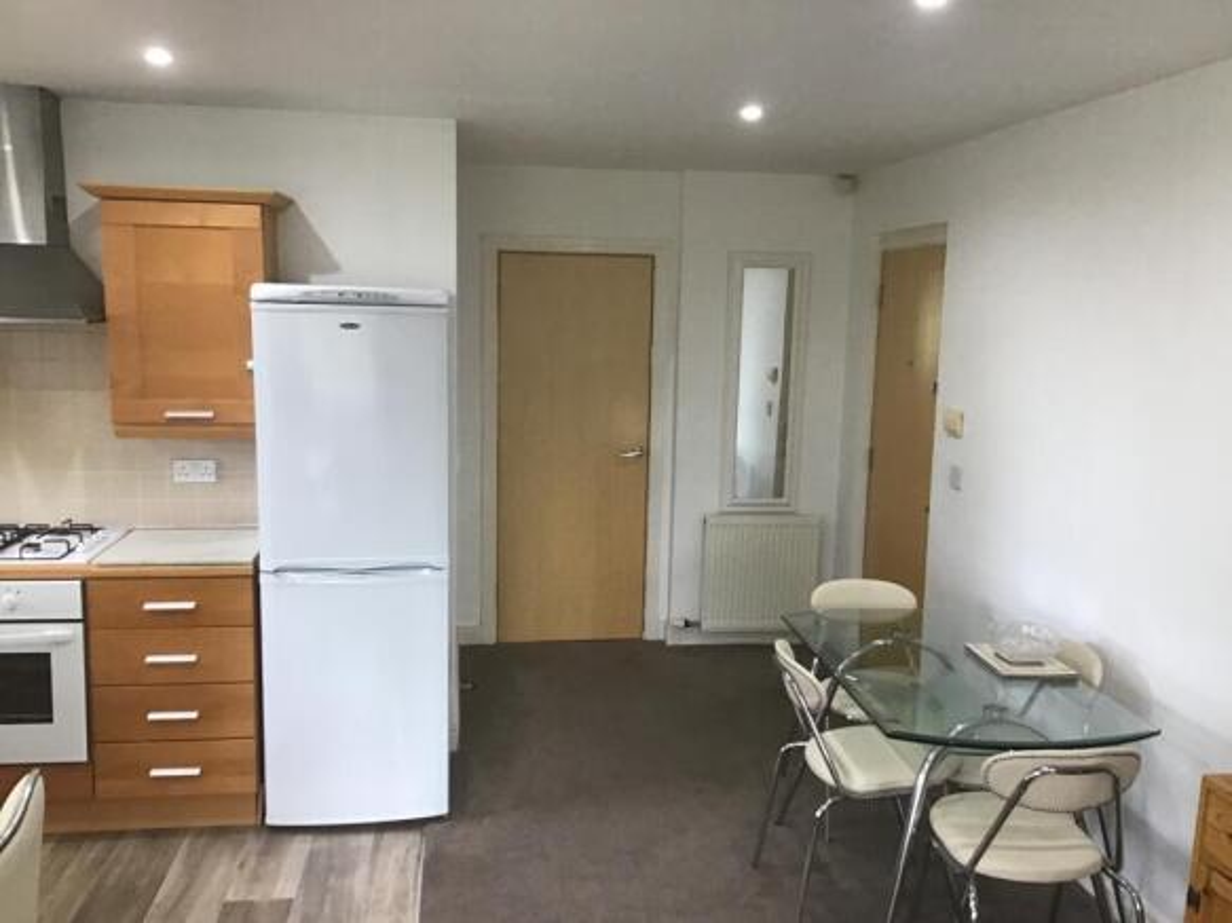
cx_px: 616
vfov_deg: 45.4
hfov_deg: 58.4
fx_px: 1103
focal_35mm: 31
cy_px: 462
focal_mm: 3.3
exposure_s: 1/33
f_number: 2.4
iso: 125
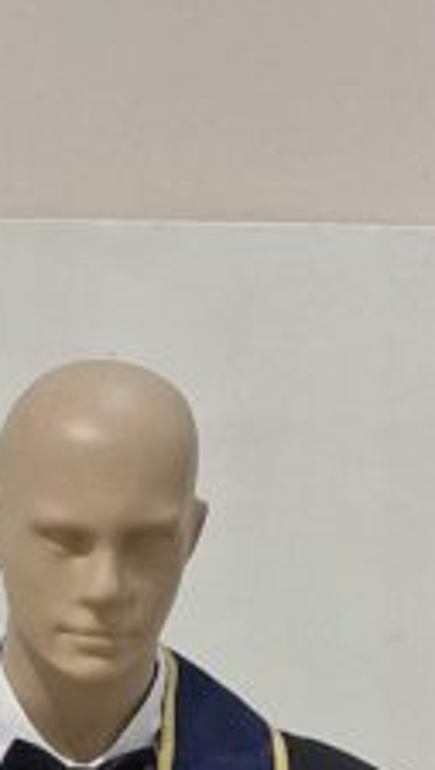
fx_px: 2332
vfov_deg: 17.3
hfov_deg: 10.2
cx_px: -267
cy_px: 1085
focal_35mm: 114
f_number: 1.8
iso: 125
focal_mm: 5.54
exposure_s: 1/50
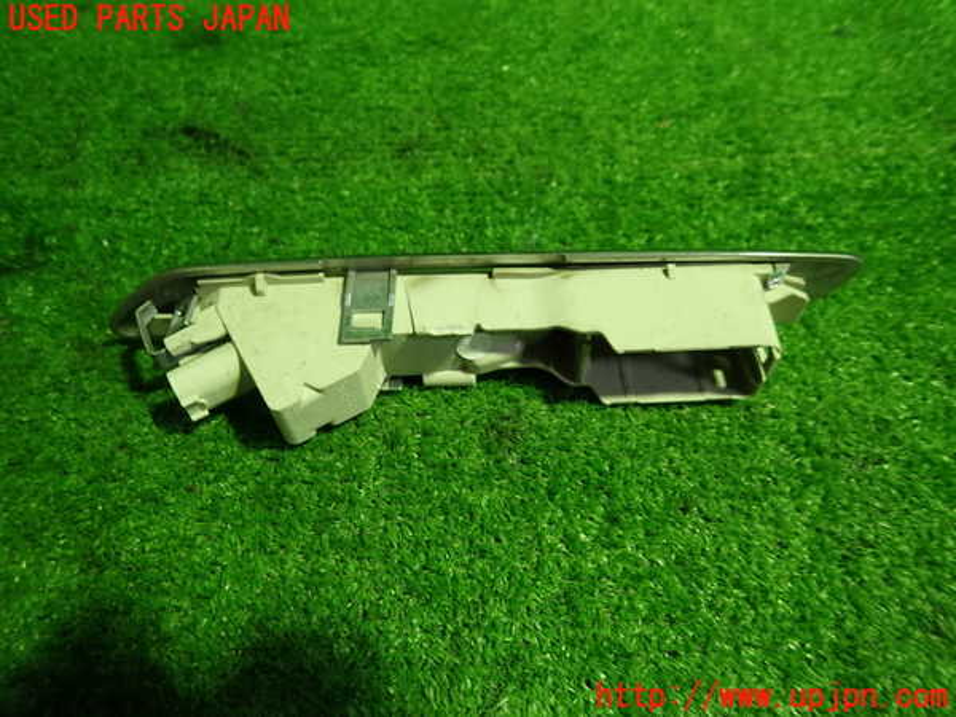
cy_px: 358
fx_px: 690
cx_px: 478
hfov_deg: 69.4
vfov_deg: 54.9
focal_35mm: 25
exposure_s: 1/40
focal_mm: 4.5
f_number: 2
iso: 200
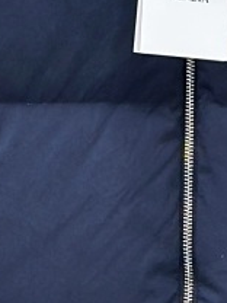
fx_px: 2903
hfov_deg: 4.5
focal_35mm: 332
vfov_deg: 6.0
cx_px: 205
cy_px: 248
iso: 80
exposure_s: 1/215
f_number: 1.78
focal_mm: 6.86
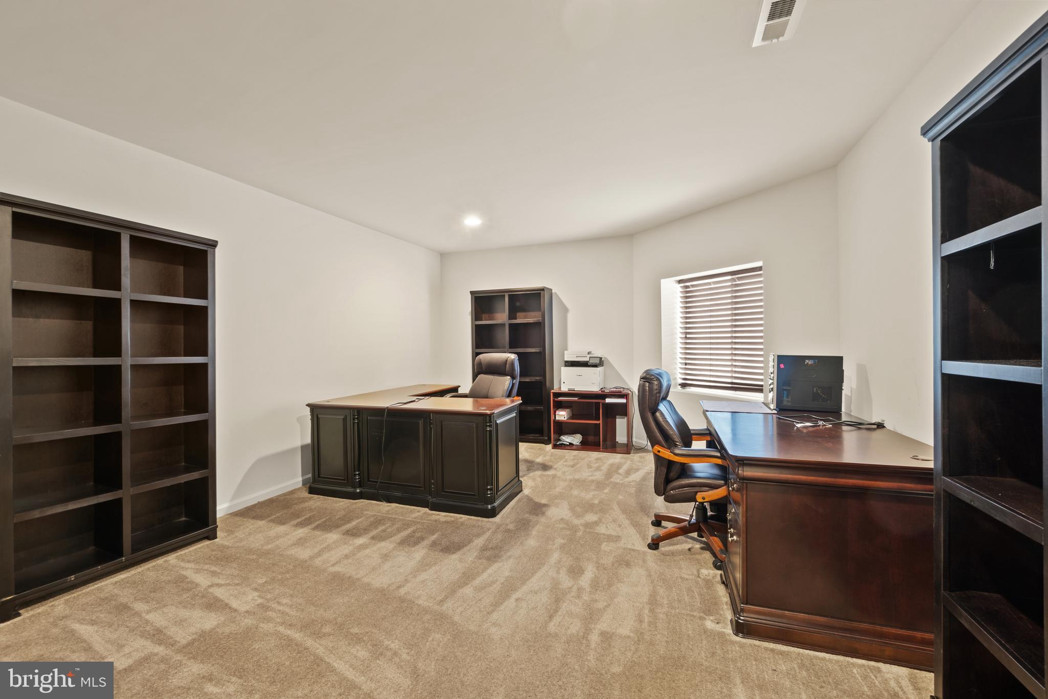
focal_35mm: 15
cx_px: 524
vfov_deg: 77.3
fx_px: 437
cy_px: 350
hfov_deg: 100.4
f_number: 8
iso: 100
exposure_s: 25
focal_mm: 10
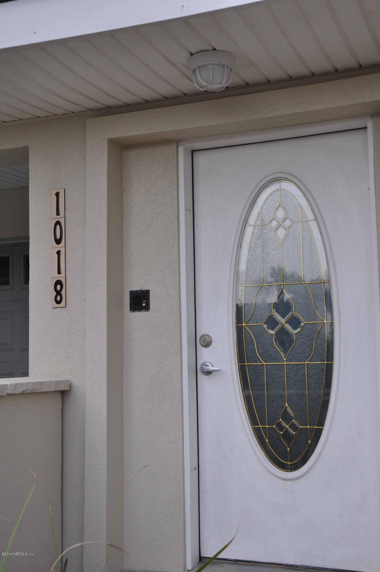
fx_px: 762
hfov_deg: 28.0
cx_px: 190
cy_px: 286
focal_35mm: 48
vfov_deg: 41.2
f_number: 6.3
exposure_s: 1/400
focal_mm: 32
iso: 200
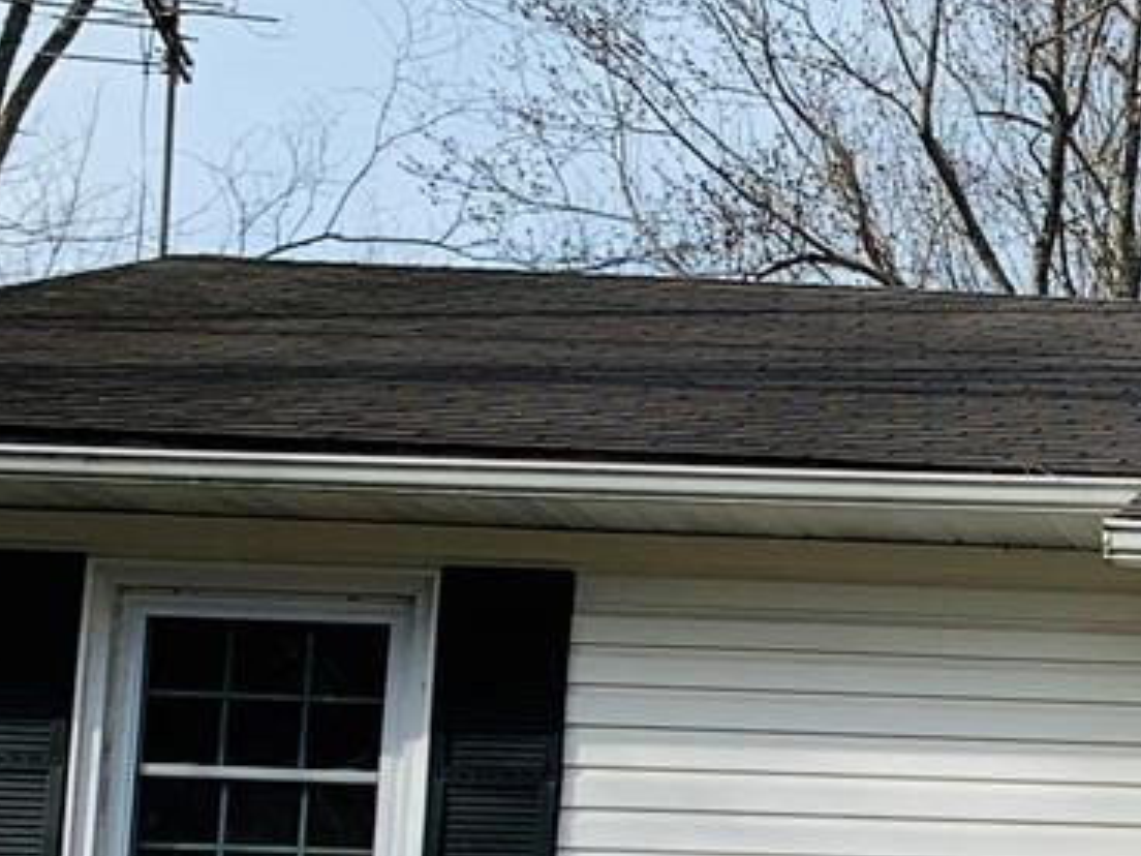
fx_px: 3725
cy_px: 856
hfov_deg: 15.4
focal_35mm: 113
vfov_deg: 12.9
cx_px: 1935
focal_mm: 4.25
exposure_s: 1/1468
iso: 25
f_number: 1.8
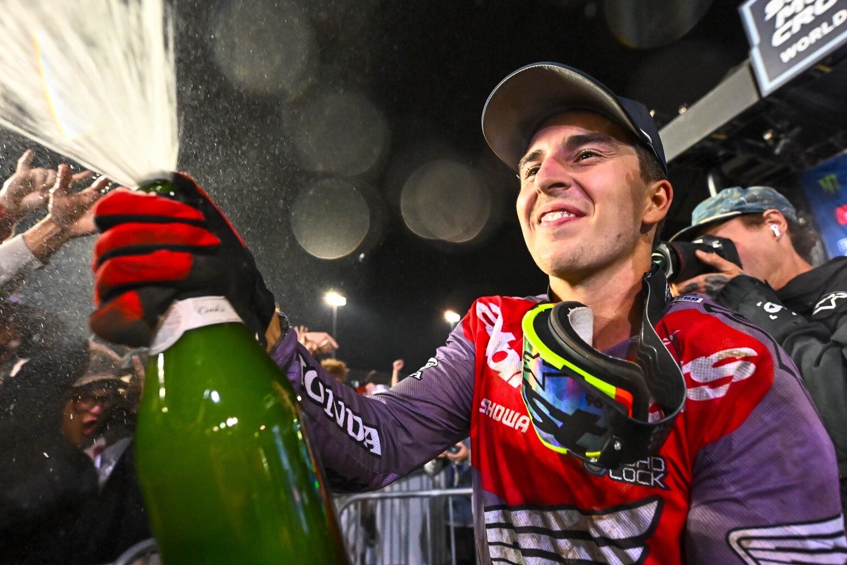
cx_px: 453
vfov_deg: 64.6
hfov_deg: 86.8
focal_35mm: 19
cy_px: 281
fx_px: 447
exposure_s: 1/500
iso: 6400
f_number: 3.5
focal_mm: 14
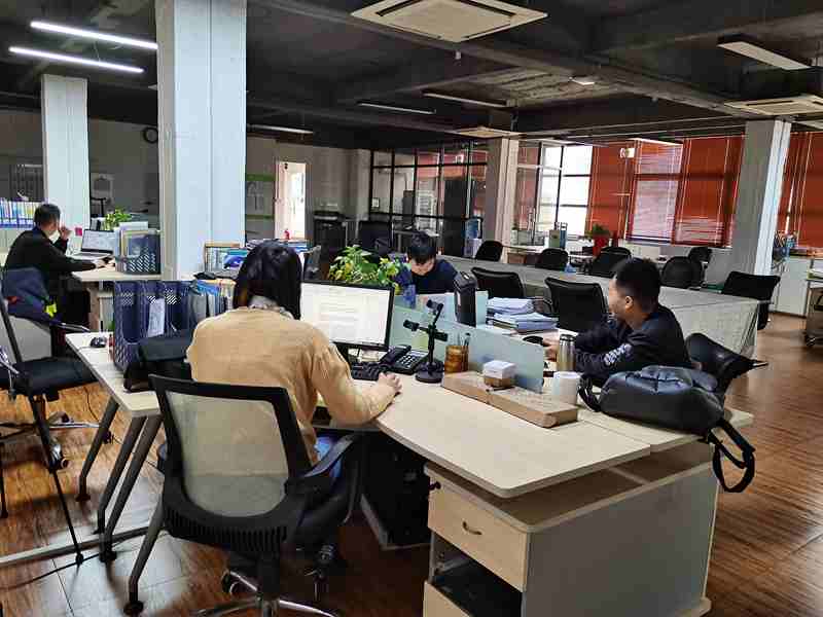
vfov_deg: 51.4
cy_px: 308
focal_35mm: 27
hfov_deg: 65.3
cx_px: 412
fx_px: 642
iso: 400
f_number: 1.9
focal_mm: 4.94
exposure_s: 1/50
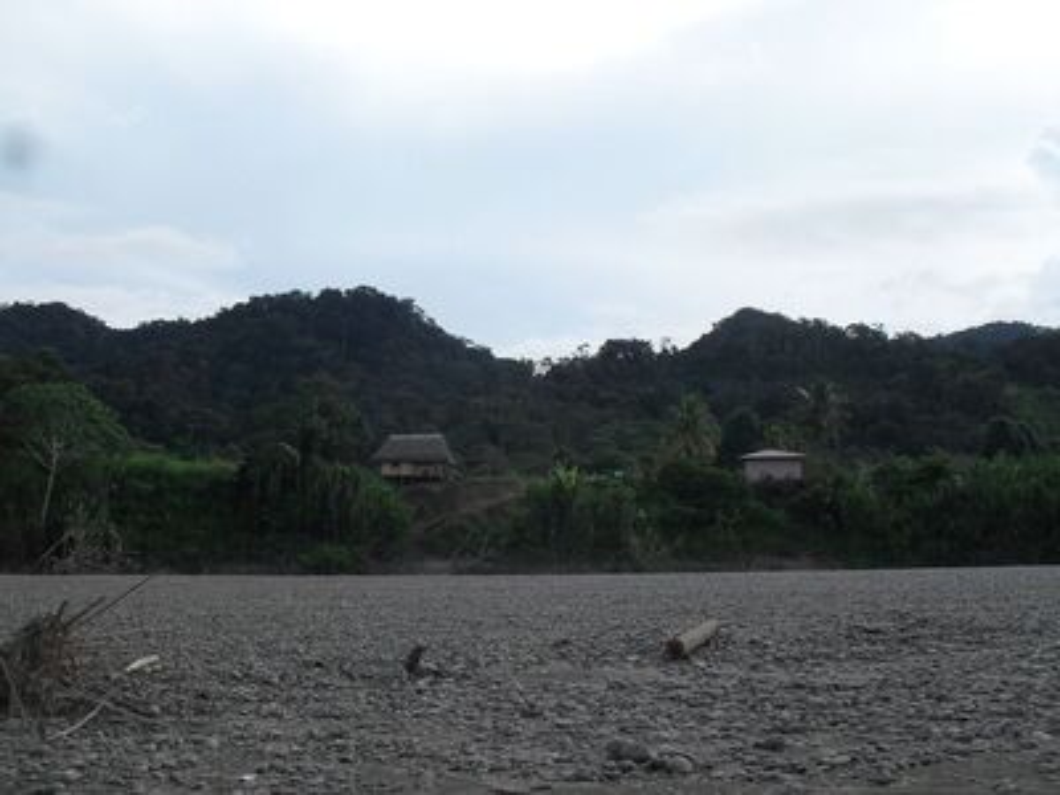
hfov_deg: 49.0
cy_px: 398
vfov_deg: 37.7
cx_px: 530
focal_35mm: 38
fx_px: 1164
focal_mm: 6.3
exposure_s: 1/90
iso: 80
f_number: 8.3
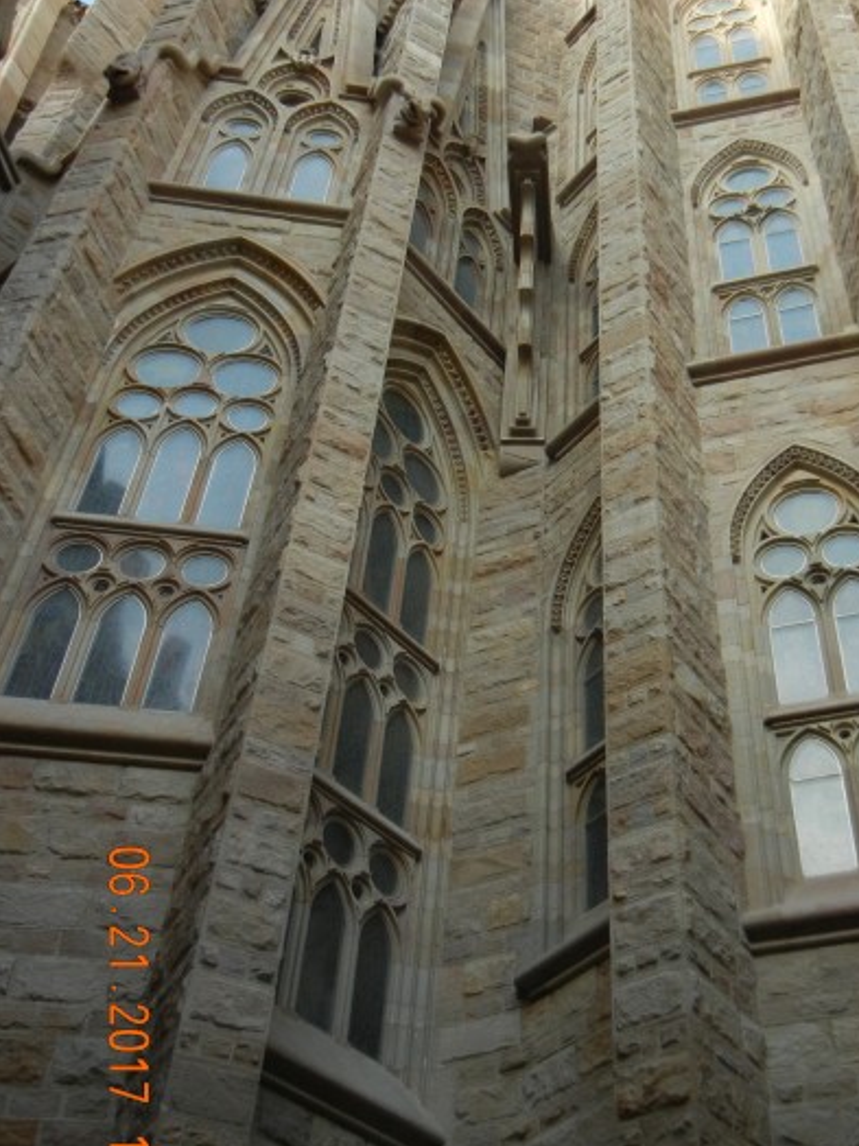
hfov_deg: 32.4
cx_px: 627
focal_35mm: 44
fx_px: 1456
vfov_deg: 42.9
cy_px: 523
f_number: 3.5
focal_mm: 5.4
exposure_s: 1/250
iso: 177
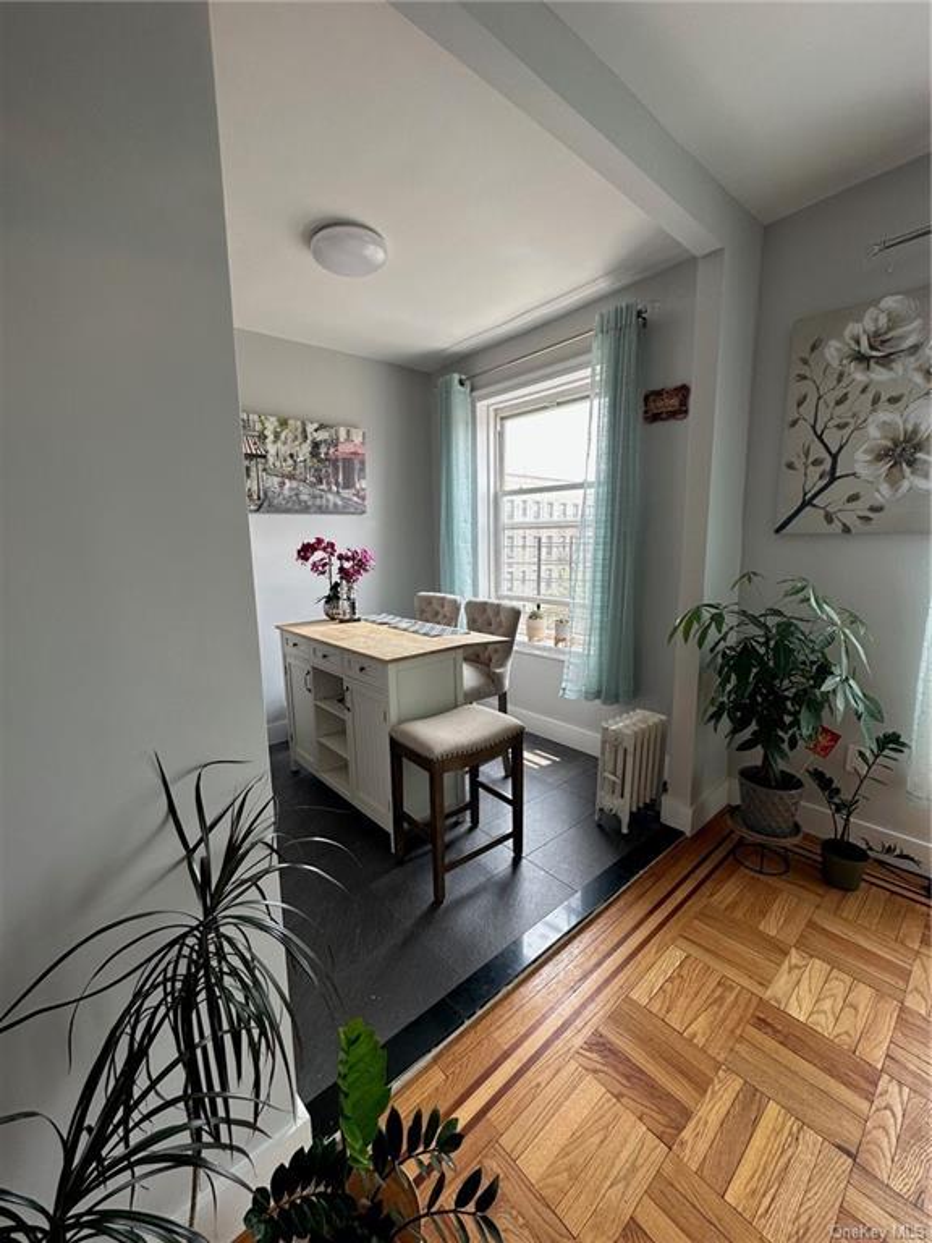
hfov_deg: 85.7
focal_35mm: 14
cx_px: 466
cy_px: 622
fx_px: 503
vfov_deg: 102.1
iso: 40
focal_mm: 2.22
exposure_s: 1/99
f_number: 2.2
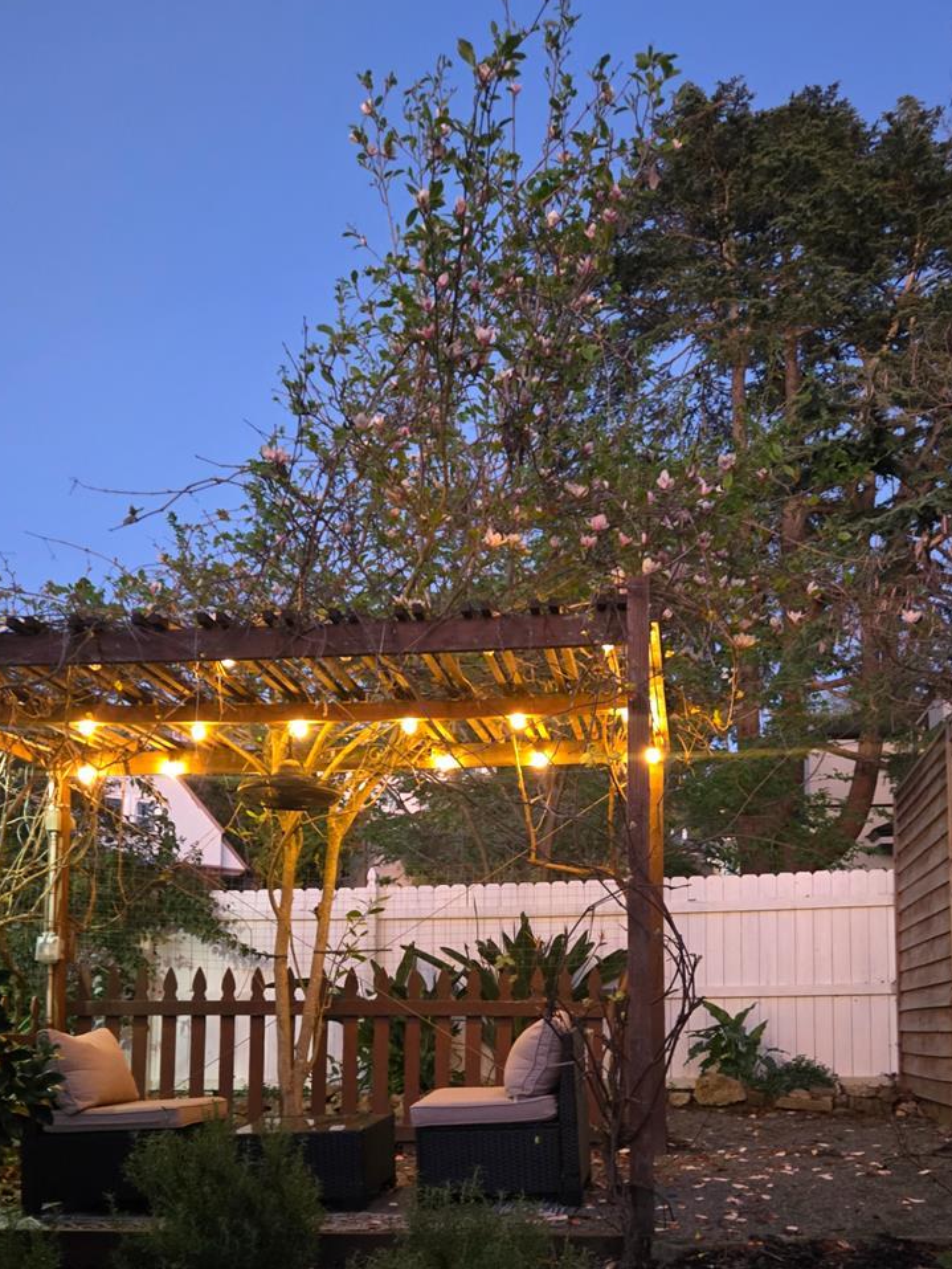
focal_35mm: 36
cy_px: 909
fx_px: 1319
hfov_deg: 39.6
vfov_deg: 49.8
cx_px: 540
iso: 1250
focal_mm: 5.4
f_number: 1.8
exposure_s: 1/30
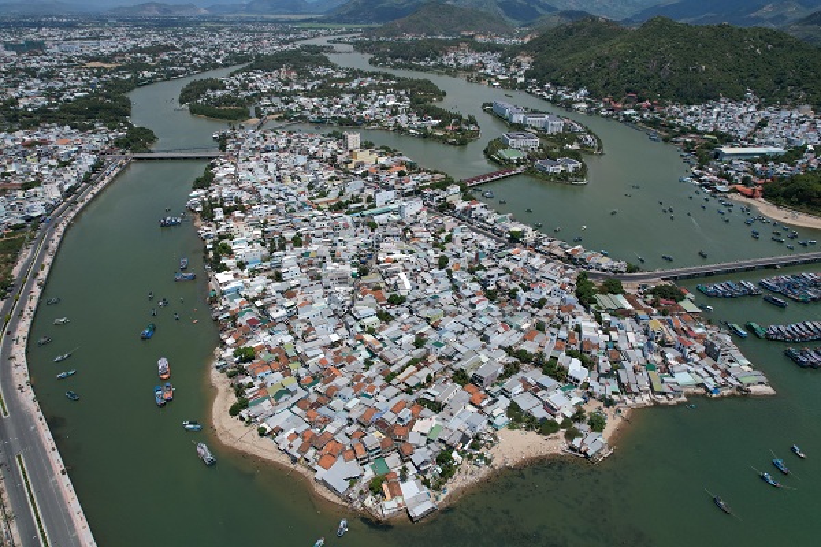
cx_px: 410
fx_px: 502
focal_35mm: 22
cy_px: 274
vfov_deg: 57.2
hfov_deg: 78.6
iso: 100
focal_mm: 8.38
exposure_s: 1/3200
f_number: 2.8
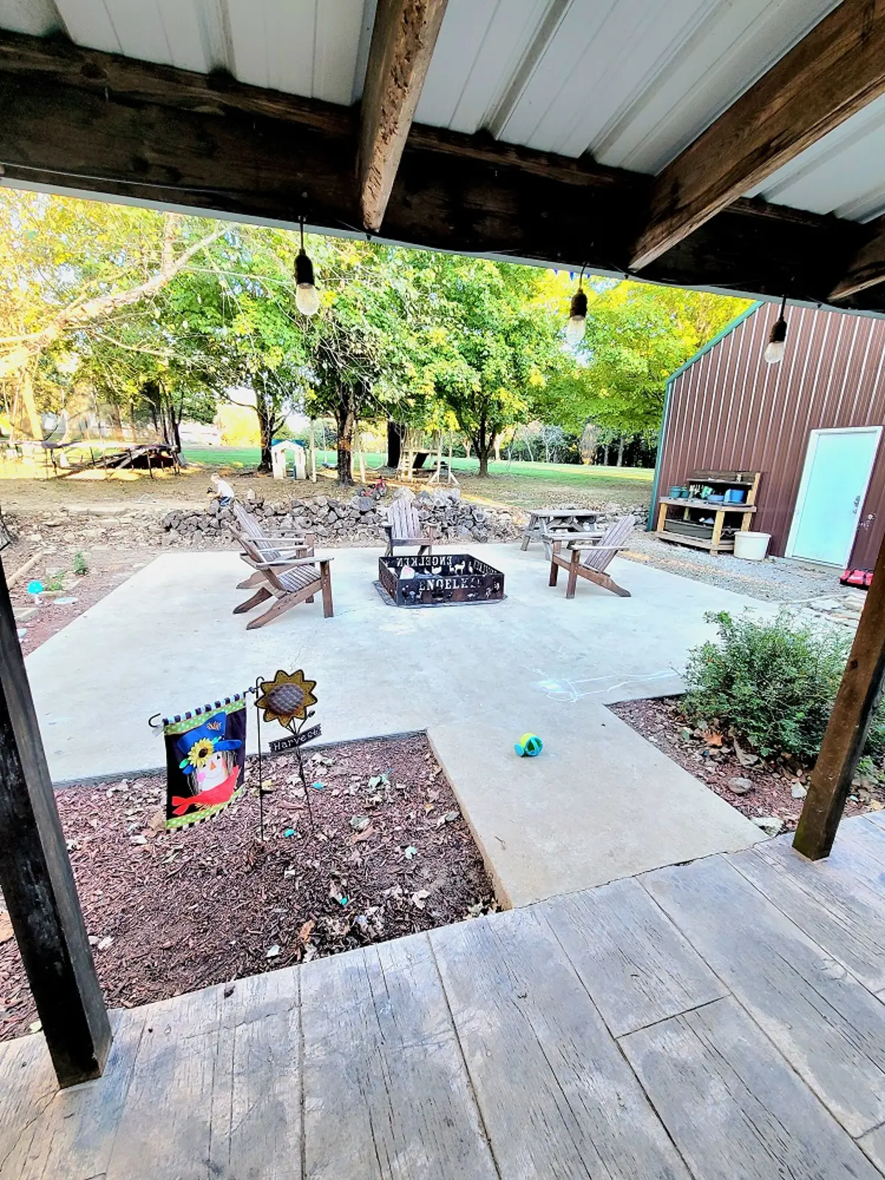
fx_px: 443
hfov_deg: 89.9
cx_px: 442
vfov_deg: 106.2
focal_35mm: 13
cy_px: 590
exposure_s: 1/50
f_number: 2.2
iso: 64
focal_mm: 2.2
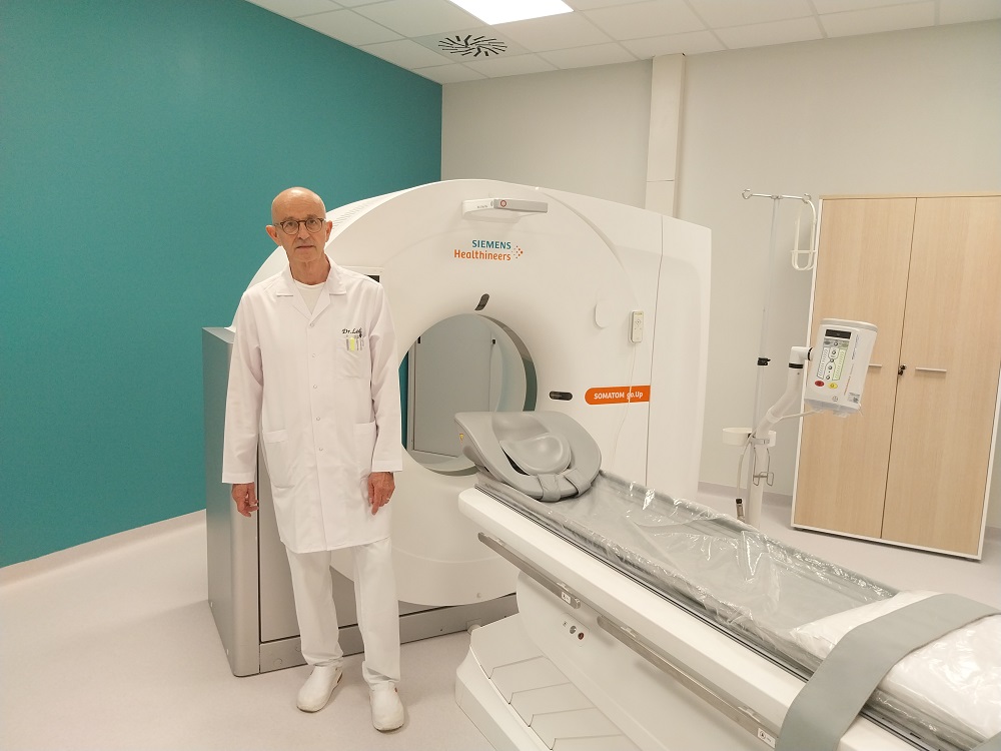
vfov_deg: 53.1
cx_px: 500
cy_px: 376
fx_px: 752
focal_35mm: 26
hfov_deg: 67.3
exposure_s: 1/50
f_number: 1.8
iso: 80
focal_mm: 4
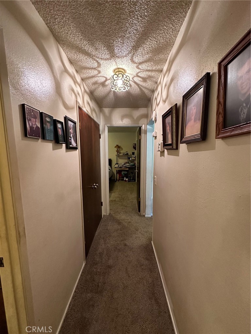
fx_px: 135
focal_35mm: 14
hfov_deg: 85.7
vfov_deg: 102.1
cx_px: 126
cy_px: 167
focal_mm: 2.22
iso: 800
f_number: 2.2
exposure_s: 1/60
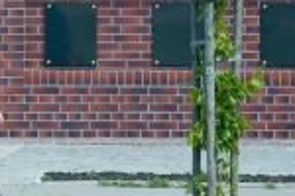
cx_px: 17
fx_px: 5228
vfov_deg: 2.2
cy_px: -8
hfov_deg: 3.2
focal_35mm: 638
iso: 200
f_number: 5.6
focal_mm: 150
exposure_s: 1/500
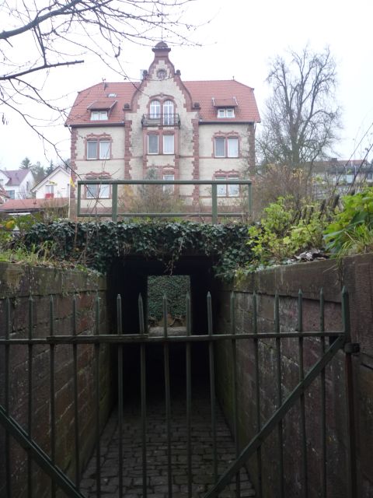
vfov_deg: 56.8
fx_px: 460
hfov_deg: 44.2
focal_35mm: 32
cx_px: 186
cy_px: 249
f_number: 3.3
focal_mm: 5.2
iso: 100
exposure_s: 1/40
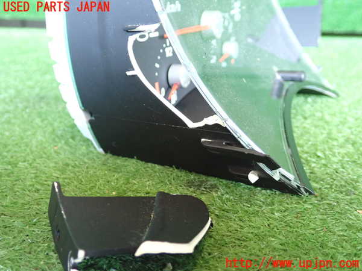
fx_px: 376
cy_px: 136
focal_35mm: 36
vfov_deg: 39.7
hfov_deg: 51.4
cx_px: 181
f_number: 2.5
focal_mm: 6.37
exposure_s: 1/40
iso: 640
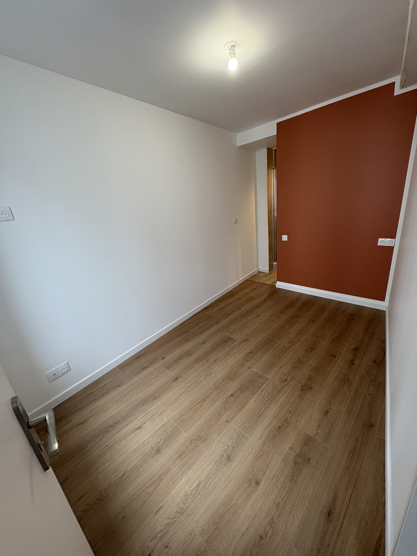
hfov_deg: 85.7
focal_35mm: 14
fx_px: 225
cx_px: 208
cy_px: 278
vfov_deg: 102.1
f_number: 2.2
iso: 160
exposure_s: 1/100
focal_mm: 2.22
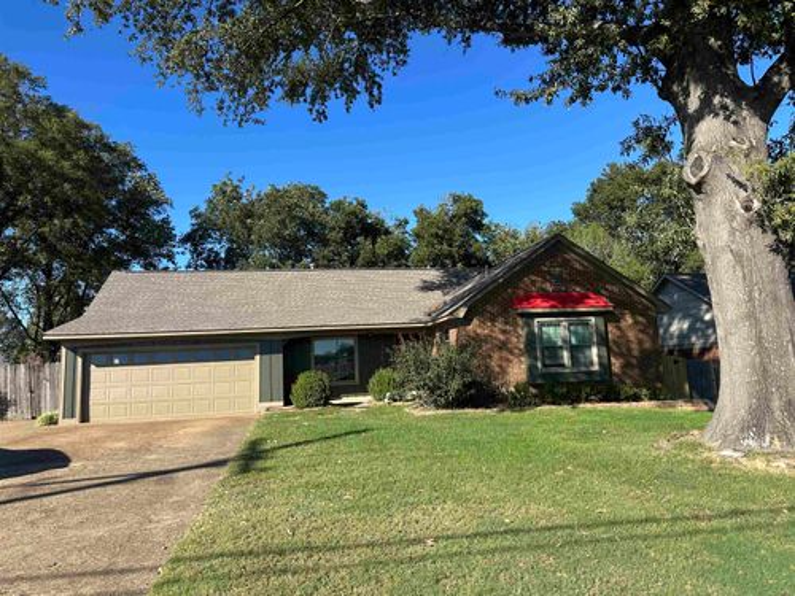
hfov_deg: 71.6
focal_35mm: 24
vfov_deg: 56.8
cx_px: 398
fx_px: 551
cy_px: 298
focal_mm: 6.86
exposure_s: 1/2525
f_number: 1.78
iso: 80
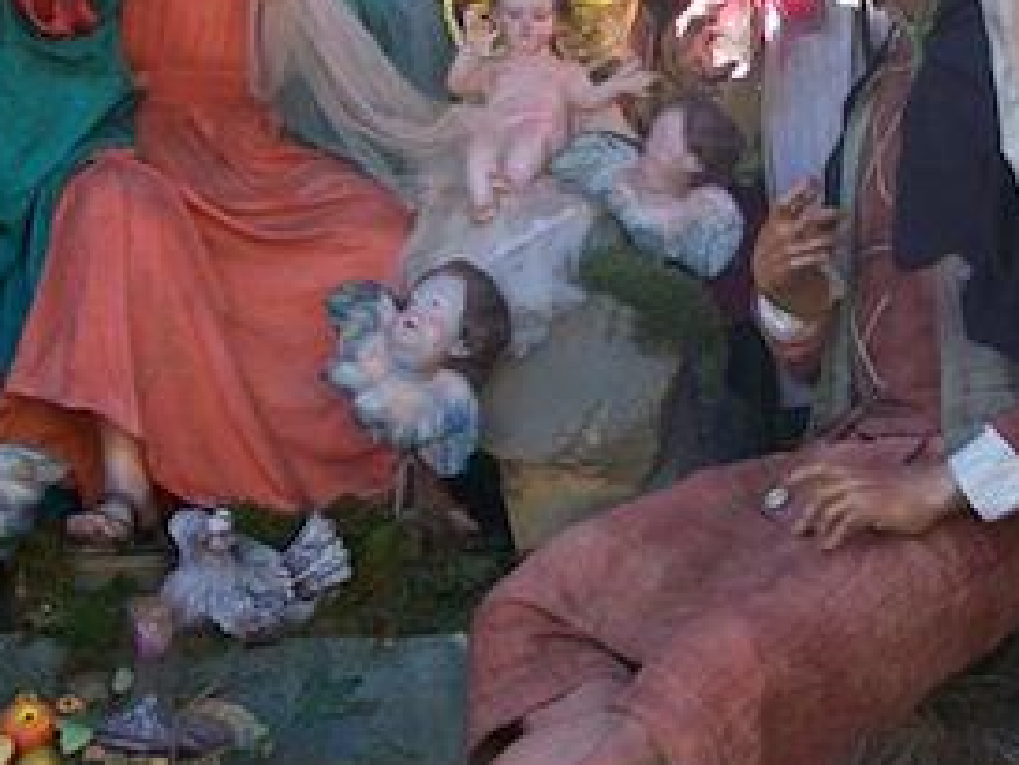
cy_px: 22
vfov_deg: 18.7
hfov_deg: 25.3
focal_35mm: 77
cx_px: 627
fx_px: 2268
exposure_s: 1/125
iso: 64
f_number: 2.7
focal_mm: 6
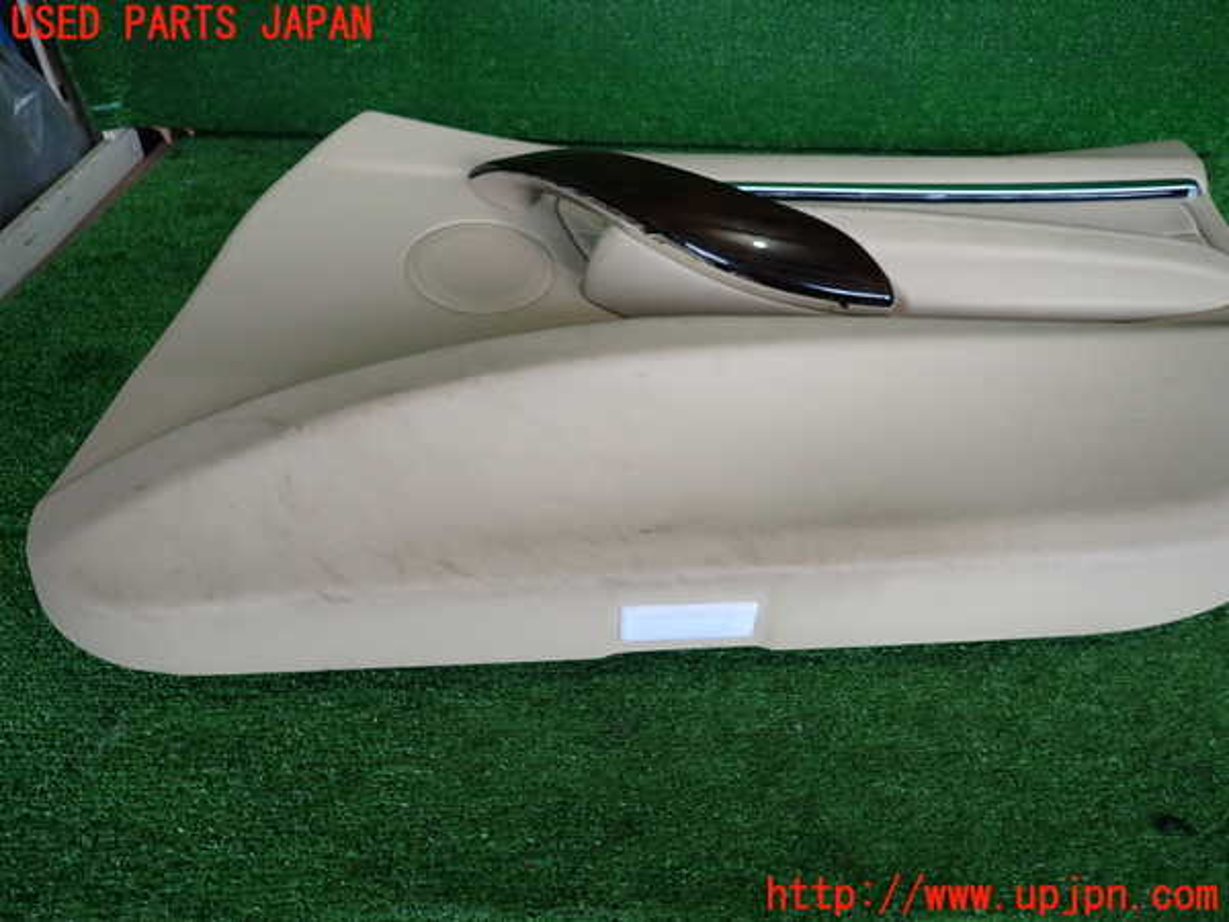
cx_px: 614
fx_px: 888
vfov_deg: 54.9
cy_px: 461
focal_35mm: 25
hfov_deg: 69.4
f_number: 2
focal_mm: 4.5
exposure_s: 1/80
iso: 200
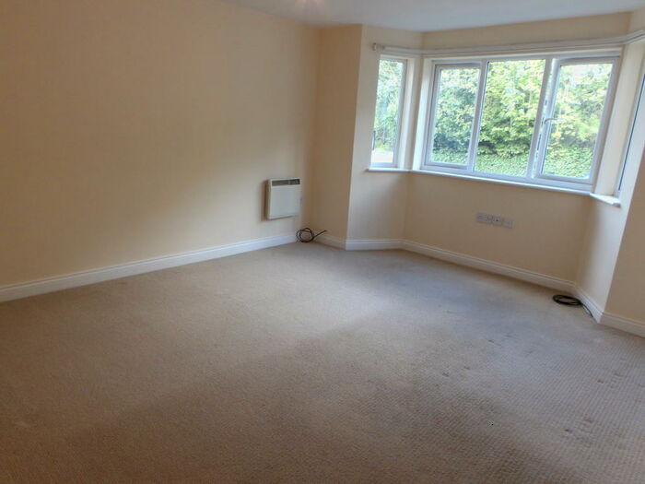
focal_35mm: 24
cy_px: 242
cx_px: 322
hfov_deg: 71.6
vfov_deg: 56.8
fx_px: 447
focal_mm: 4.3
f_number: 4.1
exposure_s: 1/30
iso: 190
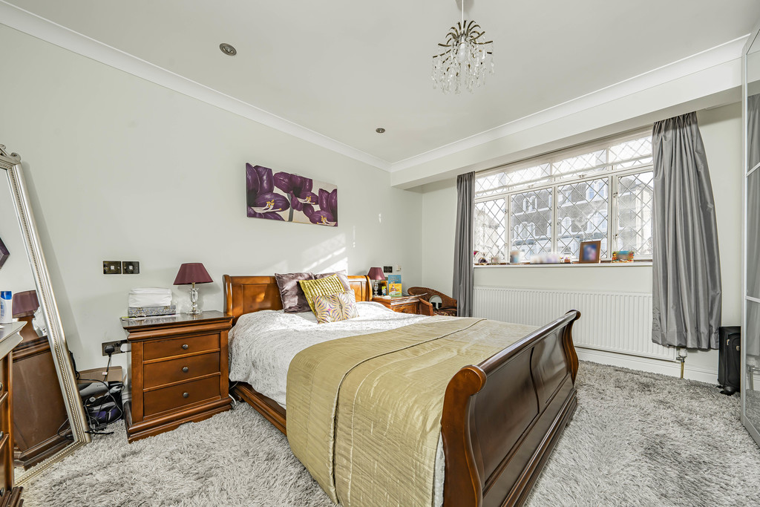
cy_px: 254
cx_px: 380
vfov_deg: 90.0
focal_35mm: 12
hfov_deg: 112.6
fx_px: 253
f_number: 9
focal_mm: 12
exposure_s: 1/80
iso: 320
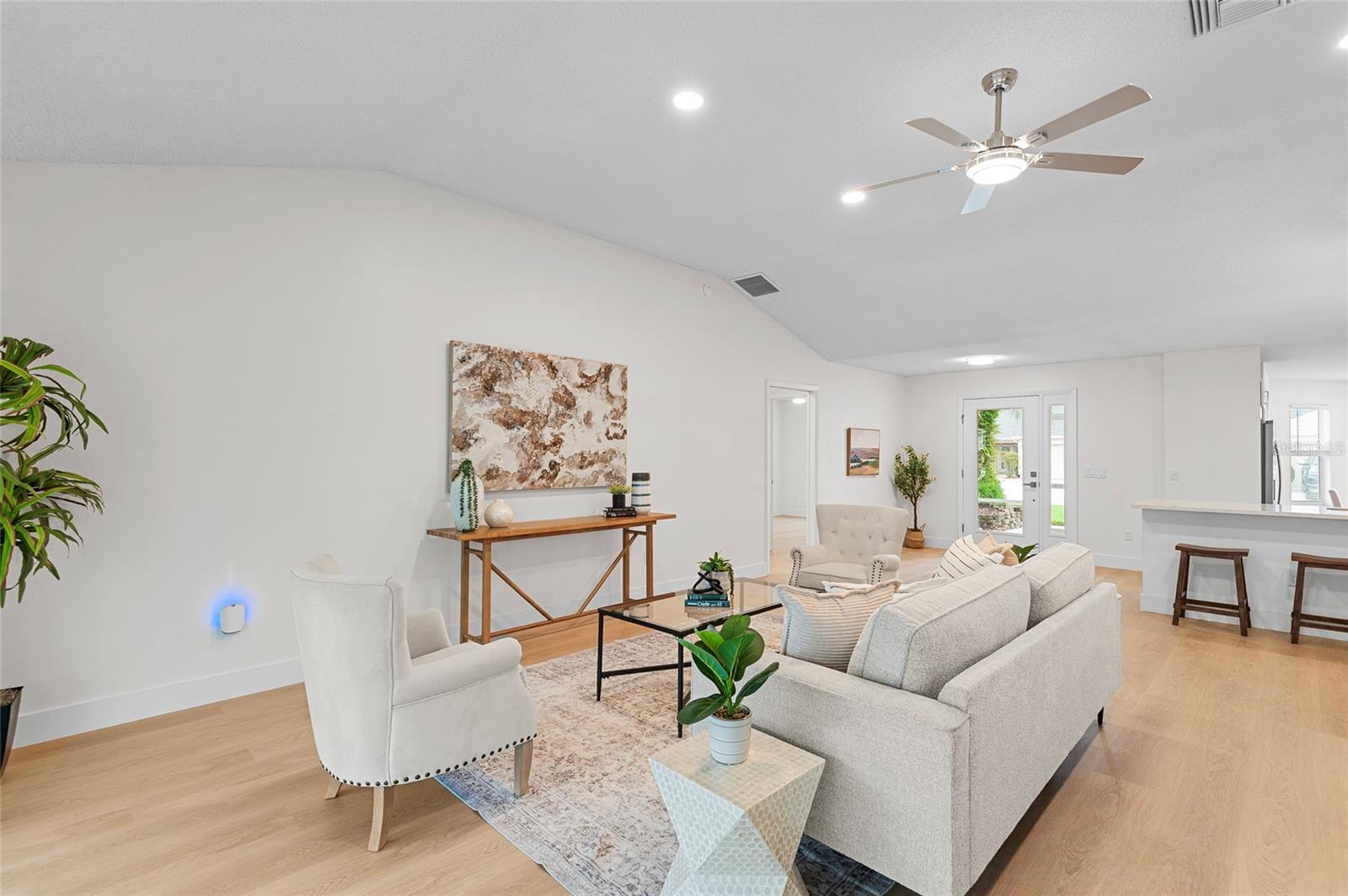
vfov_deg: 73.6
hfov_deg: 96.8
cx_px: 674
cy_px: 448
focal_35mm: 16
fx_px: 599
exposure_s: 1.3
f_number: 10
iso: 100
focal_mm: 16
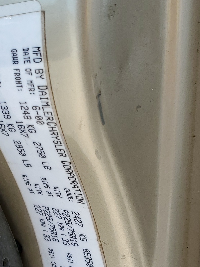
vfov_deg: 27.4
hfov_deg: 21.3
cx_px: 78
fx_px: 532
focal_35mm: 69
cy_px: 224
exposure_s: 1/1111
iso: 50
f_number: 1.5
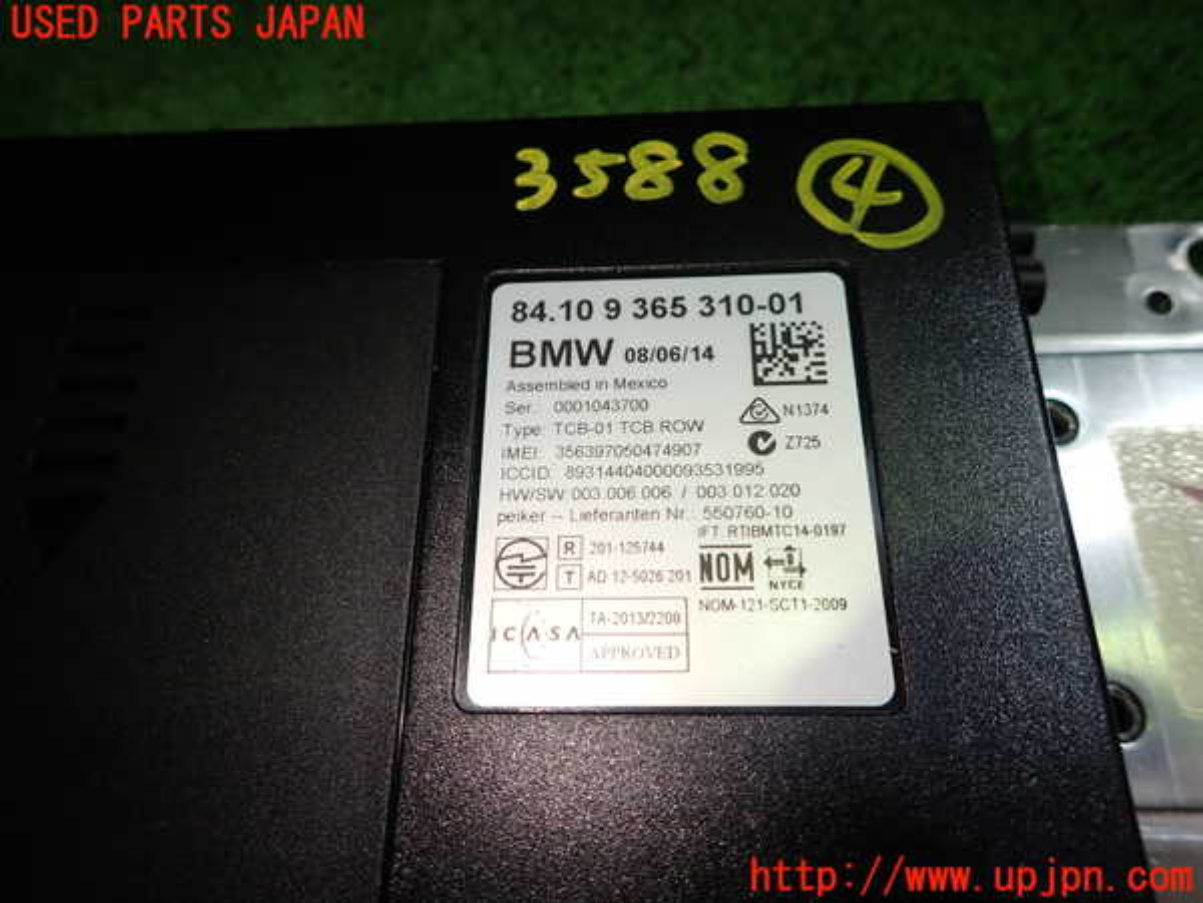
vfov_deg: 54.9
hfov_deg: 69.4
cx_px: 602
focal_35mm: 25
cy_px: 452
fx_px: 869
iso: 100
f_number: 2
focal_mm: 4.5
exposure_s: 1/100
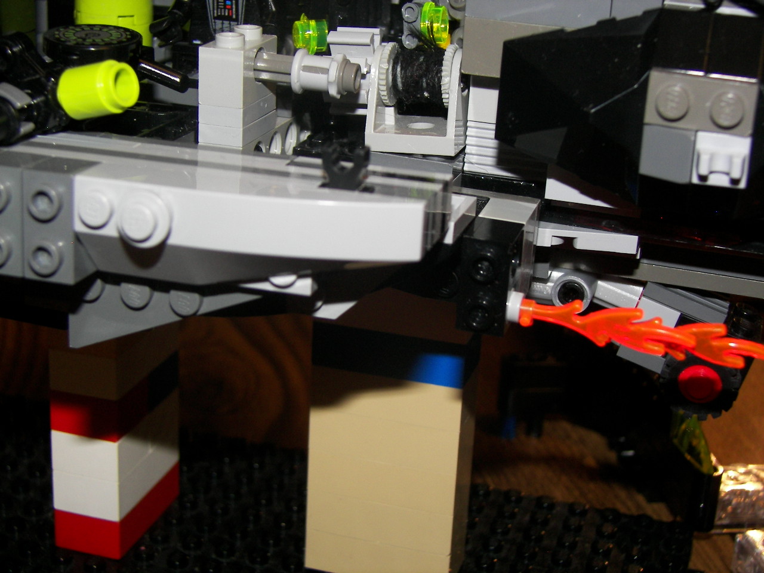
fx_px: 1413
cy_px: 286
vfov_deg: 22.9
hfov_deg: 30.3
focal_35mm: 64
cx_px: 382
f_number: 2.8
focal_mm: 10.6
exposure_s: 1/30
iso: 100
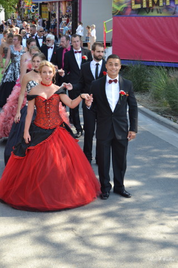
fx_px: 501
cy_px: 134
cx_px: 89
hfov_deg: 20.2
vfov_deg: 29.9
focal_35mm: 68
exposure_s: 1/125
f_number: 5.6
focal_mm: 45
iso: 160
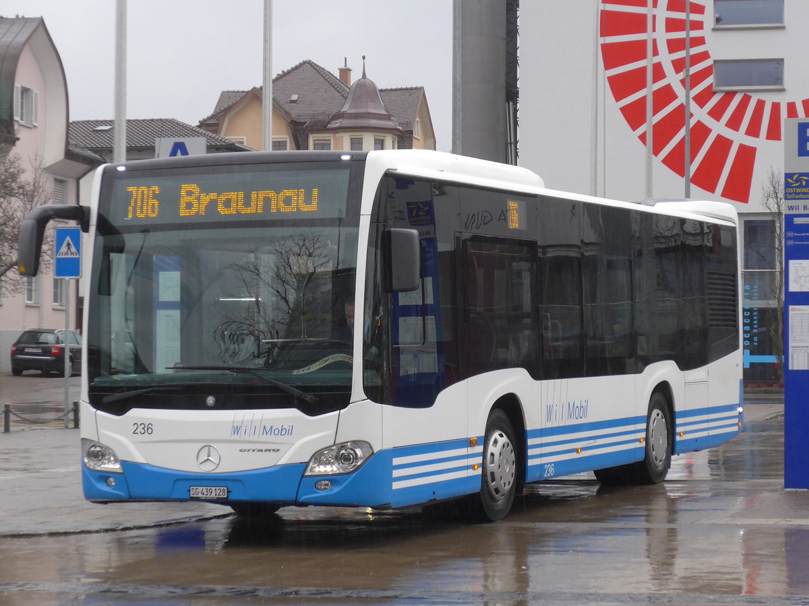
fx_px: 2267
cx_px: 404
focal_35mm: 97
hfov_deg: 20.2
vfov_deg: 15.2
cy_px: 303
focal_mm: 19.2
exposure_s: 1/80
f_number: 4.7
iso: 400
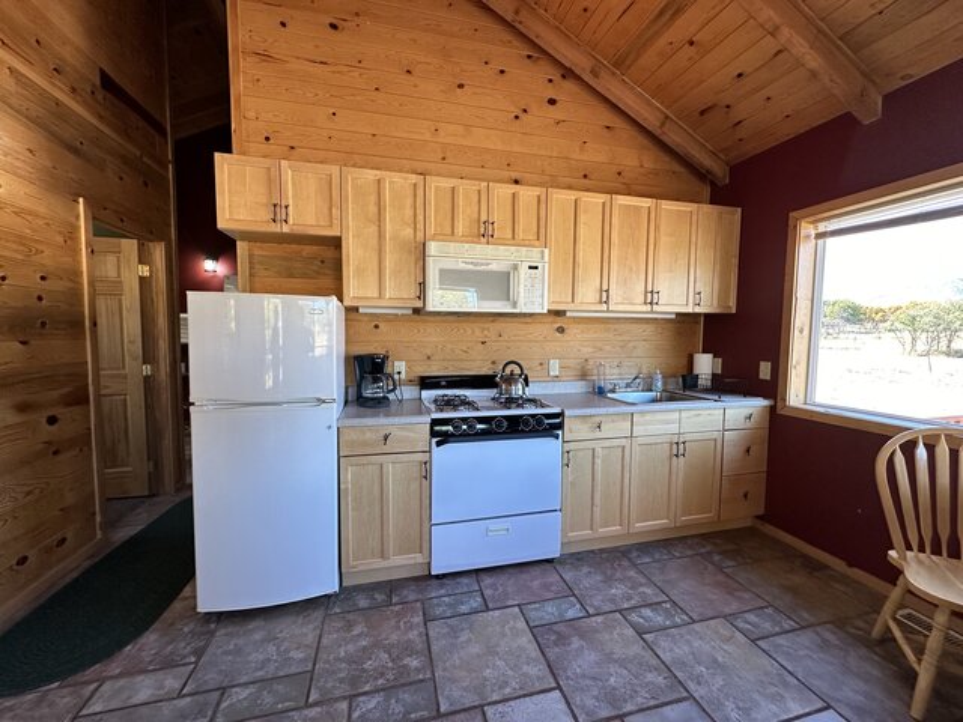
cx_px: 482
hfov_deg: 102.1
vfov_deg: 85.7
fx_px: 389
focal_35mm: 14
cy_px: 361
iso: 160
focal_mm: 2.22
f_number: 2.2
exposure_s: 1/120
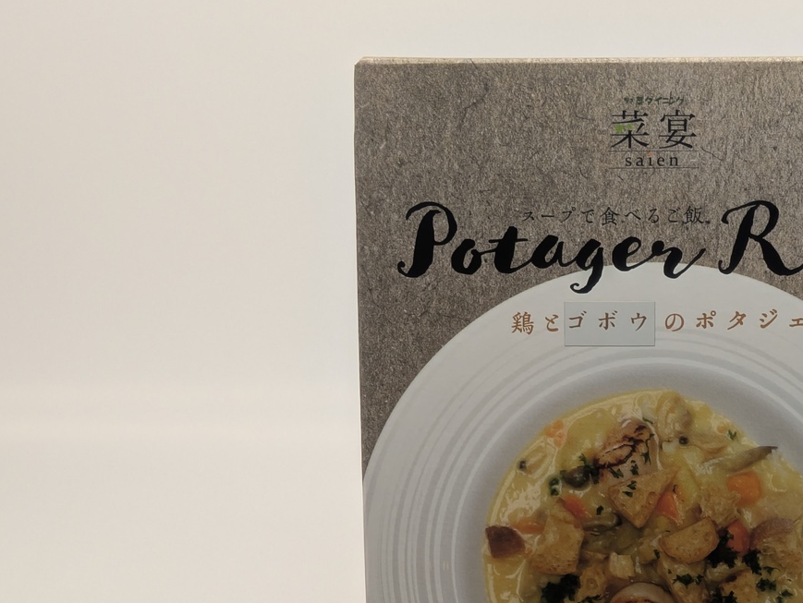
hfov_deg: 21.9
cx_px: 646
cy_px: 475
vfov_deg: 16.7
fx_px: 2043
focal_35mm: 88
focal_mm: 5.43
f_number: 1.89
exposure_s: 1/872
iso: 57
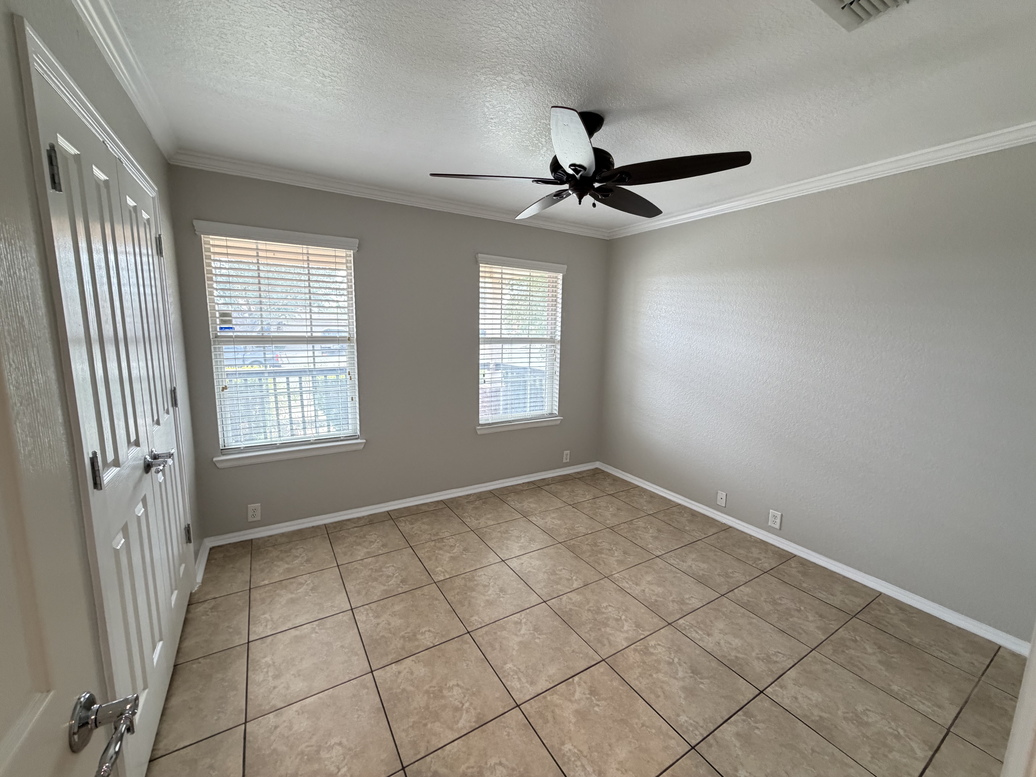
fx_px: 419
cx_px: 518
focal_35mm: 14
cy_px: 388
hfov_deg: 102.1
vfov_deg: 85.7
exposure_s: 1/60
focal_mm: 2.22
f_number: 2.2
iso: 400
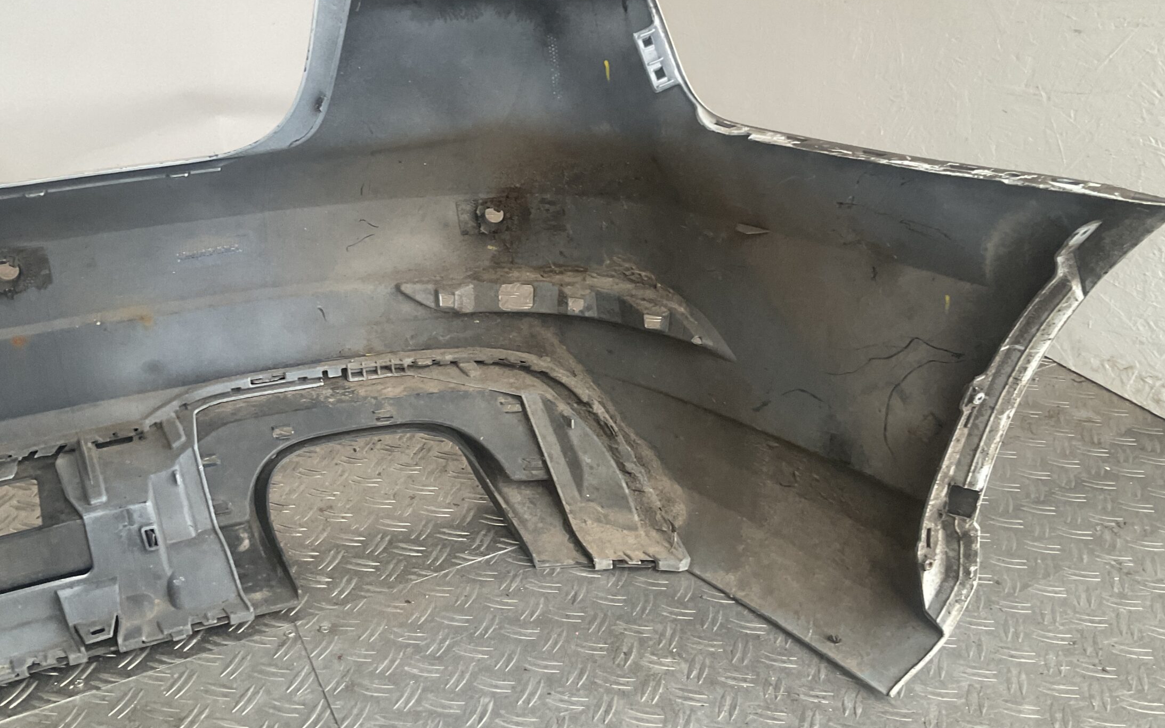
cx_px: 605
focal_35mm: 36
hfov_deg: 54.0
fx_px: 1143
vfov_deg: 35.2
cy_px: 291
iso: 64
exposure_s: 1/100
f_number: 1.8
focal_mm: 3
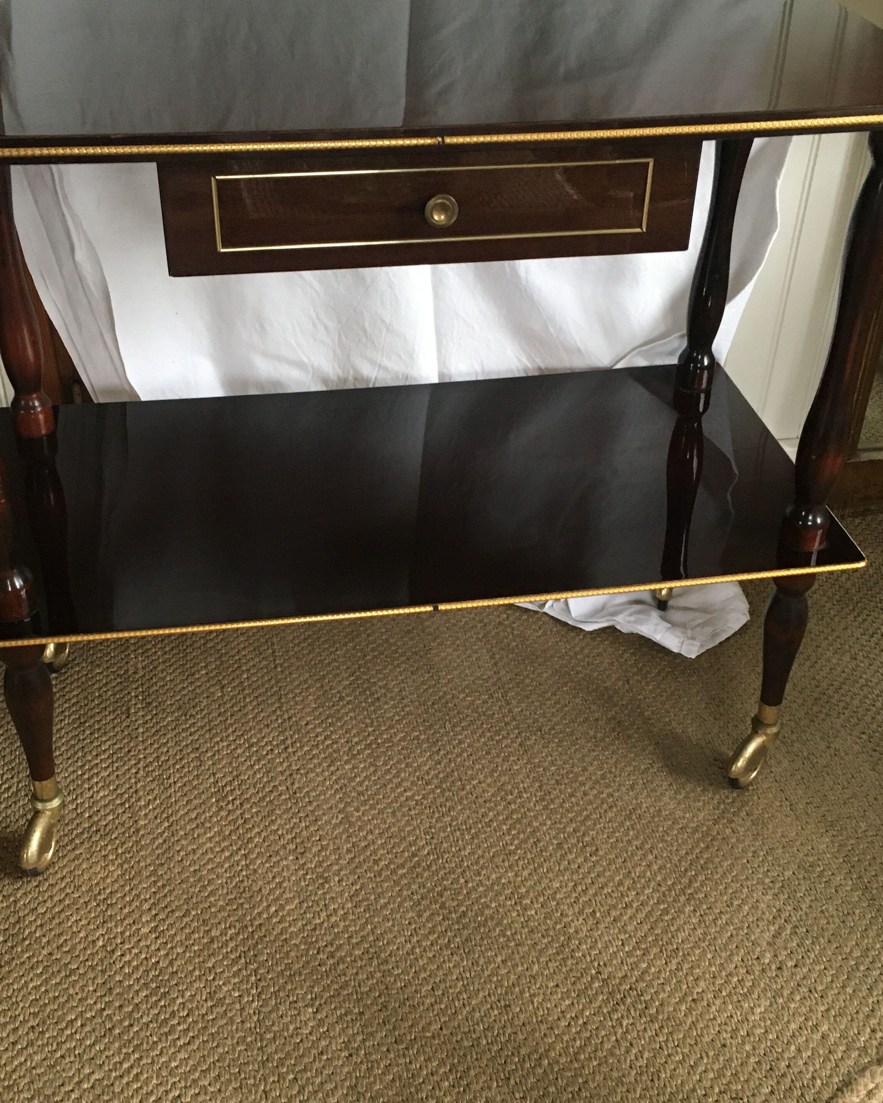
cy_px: 573
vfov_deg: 45.8
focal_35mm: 40
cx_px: 417
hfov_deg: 37.3
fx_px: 1306
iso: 160
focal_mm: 4.15
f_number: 2.2
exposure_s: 1/33
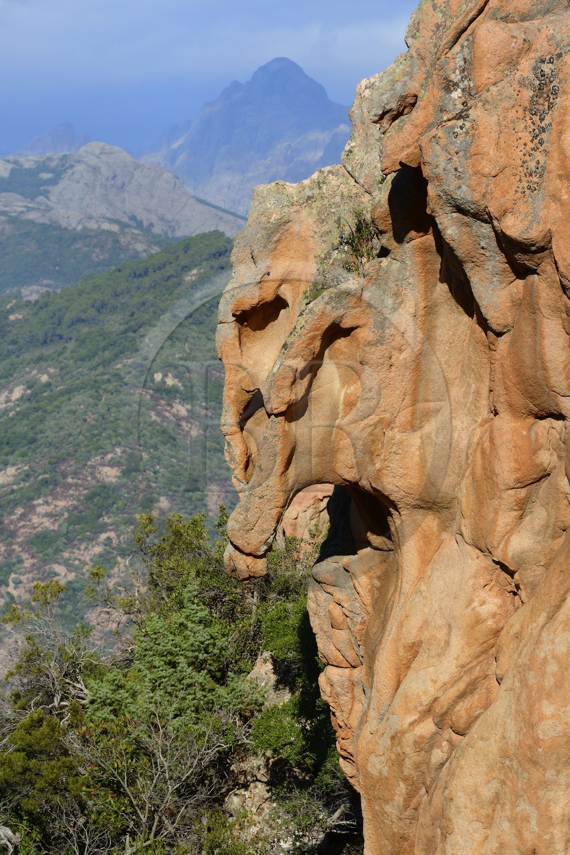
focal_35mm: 200
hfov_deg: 6.9
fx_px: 4752
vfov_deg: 10.3
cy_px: 428
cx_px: 285
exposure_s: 1/200
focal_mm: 200
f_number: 14
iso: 200
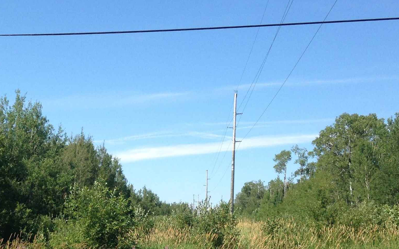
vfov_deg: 18.2
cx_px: 110
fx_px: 761
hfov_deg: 29.0
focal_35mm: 70
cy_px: 236
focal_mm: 4.12
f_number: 2.4
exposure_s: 1/1232
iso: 50
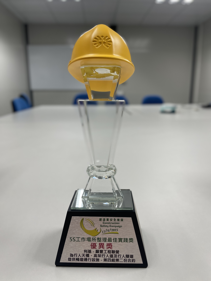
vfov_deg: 67.3
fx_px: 211
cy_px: 140
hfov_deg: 53.1
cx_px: 106
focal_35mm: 26
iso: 50
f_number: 1.6
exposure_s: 1/100
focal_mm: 4.2
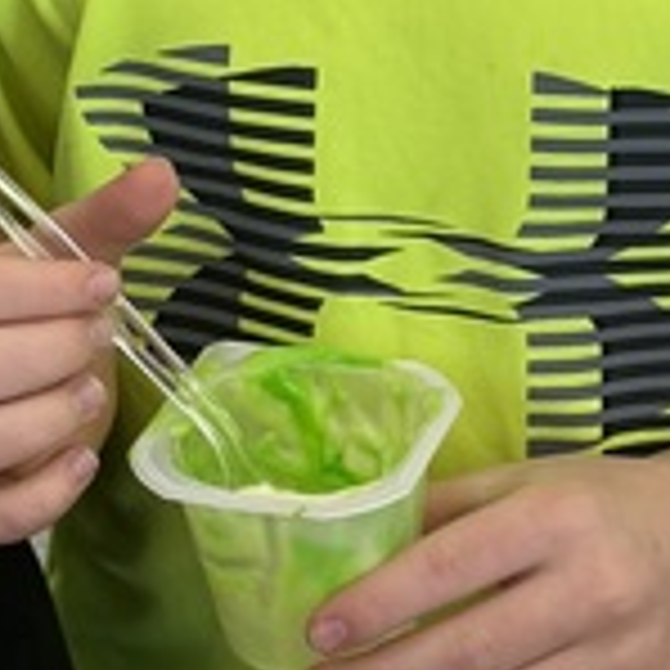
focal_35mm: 146
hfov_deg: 11.8
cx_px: -90
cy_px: 99
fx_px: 3197
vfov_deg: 11.9
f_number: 1.78
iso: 125
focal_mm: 6.76
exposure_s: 1/60
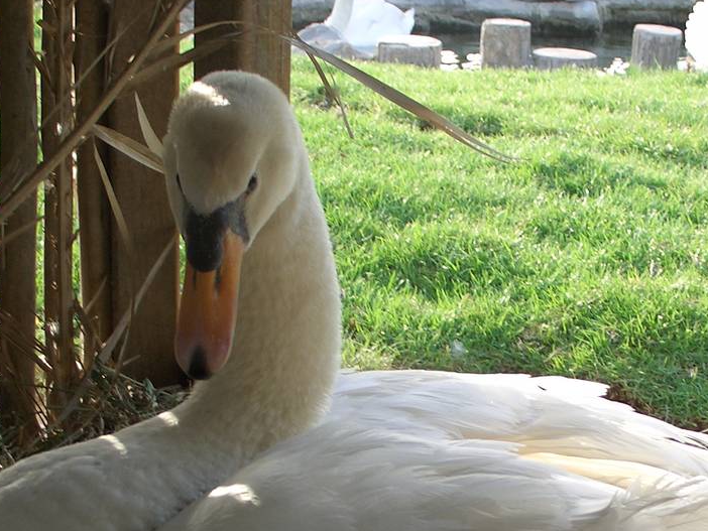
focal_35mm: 82
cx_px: 422
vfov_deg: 18.0
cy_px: 355
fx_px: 1678
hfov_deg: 23.8
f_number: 2.9
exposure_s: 1/80
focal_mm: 7.81
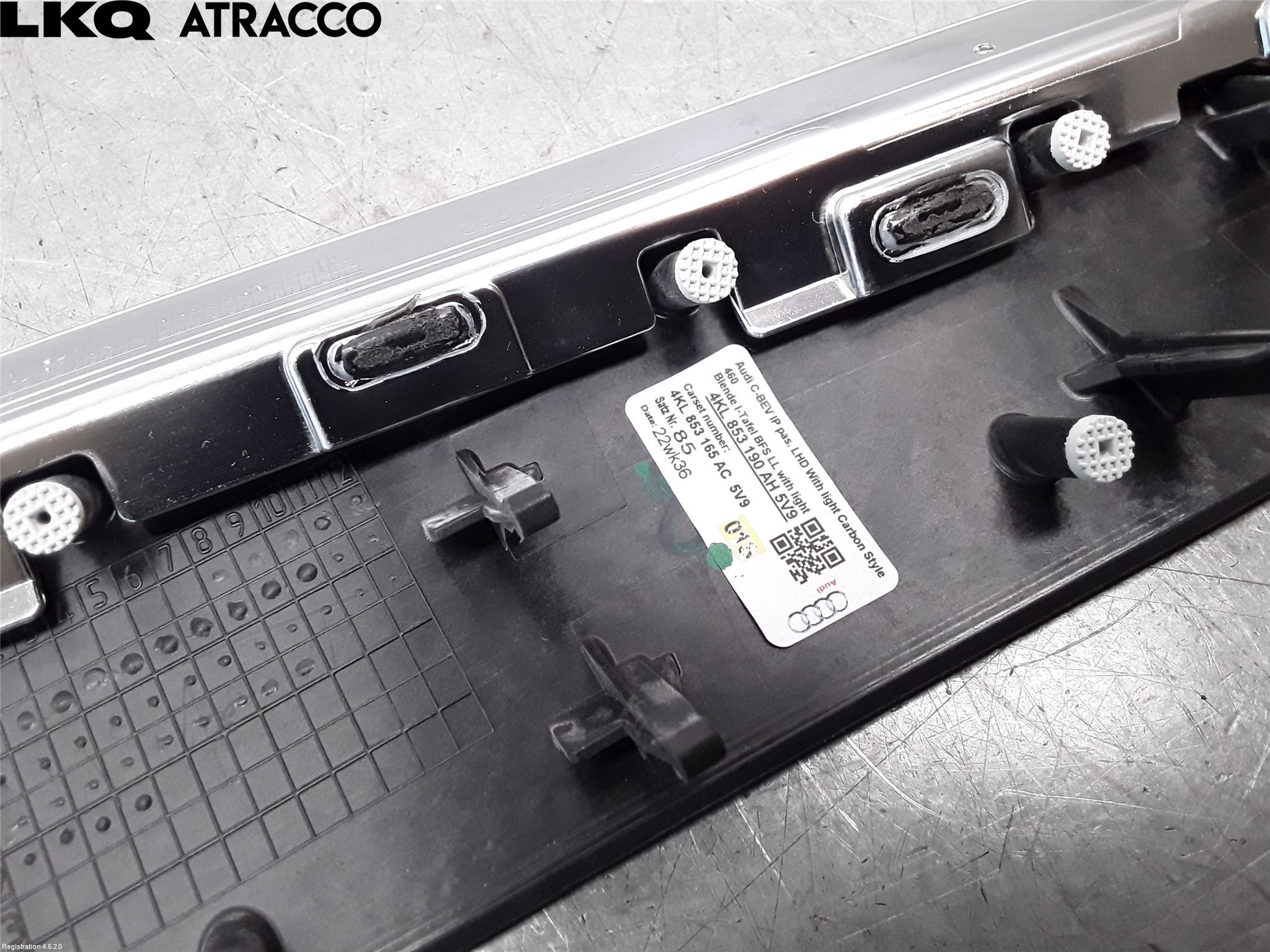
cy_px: 476
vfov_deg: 49.7
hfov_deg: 63.4
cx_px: 635
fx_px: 1027
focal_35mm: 28
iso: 100
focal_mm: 2.91
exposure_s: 1/100
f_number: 1.9
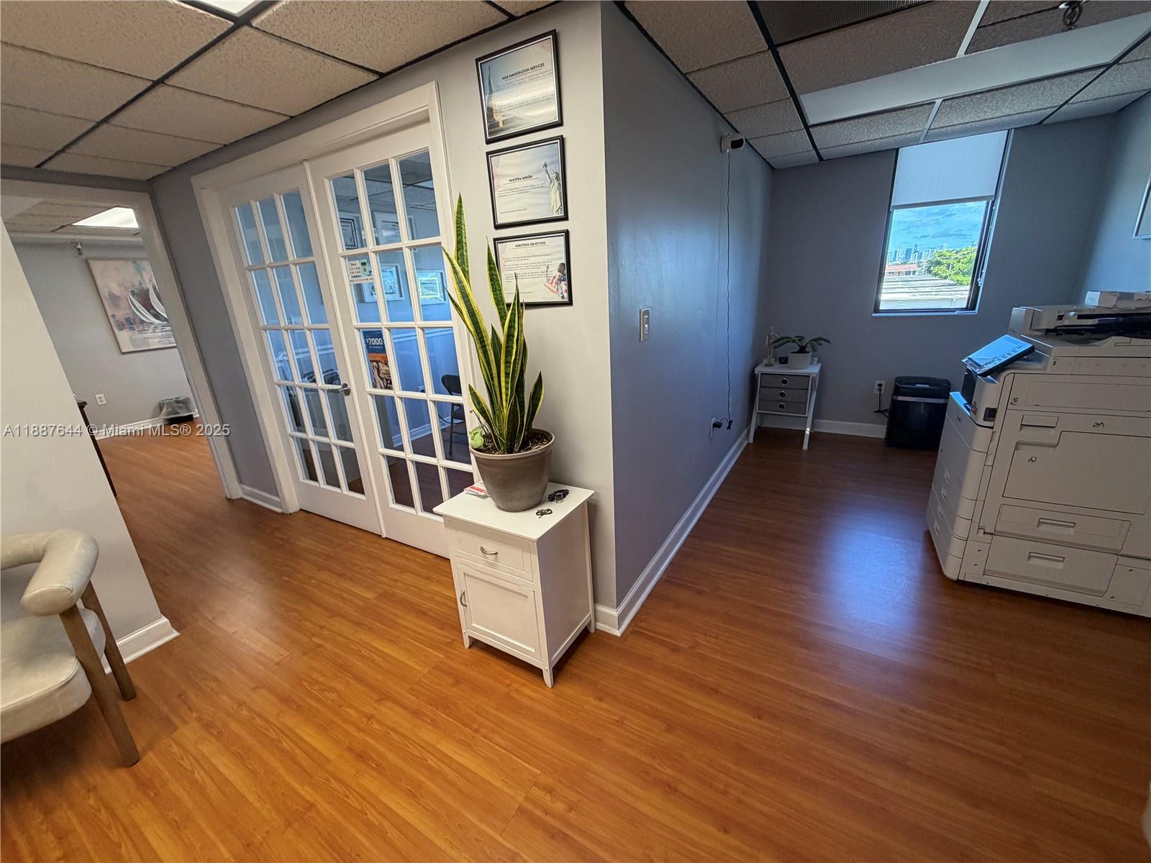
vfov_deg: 85.7
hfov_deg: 102.1
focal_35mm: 14
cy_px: 432
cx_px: 576
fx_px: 466
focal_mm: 2.22
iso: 200
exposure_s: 1/120
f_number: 2.2
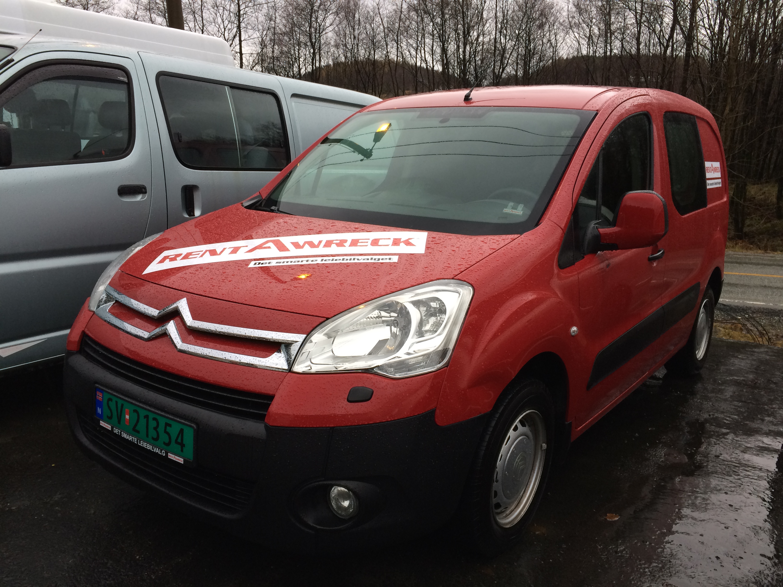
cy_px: 294
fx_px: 656
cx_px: 392
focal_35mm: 29
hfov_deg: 61.7
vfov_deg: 48.2
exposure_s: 1/33
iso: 32
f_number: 2.2
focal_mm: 4.15
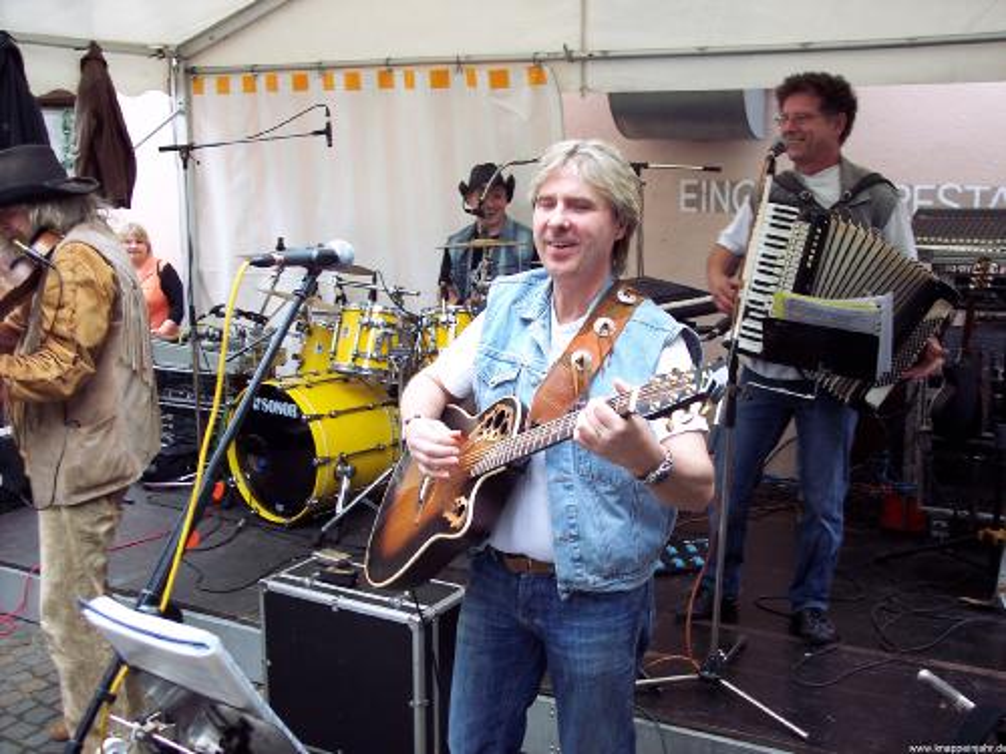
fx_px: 1133
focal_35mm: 39
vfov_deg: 36.8
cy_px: 377
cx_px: 503
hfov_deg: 47.9
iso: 100
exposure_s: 1/60
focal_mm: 8
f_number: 3.4
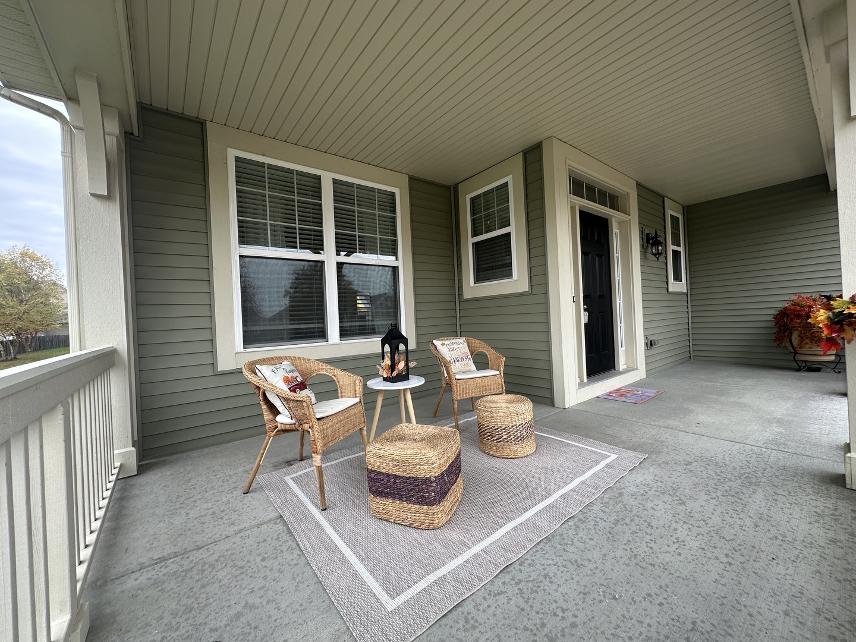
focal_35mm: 14
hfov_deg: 102.1
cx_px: 428
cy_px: 321
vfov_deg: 85.7
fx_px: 346
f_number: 2.2
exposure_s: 1/99
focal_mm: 2.22
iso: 40
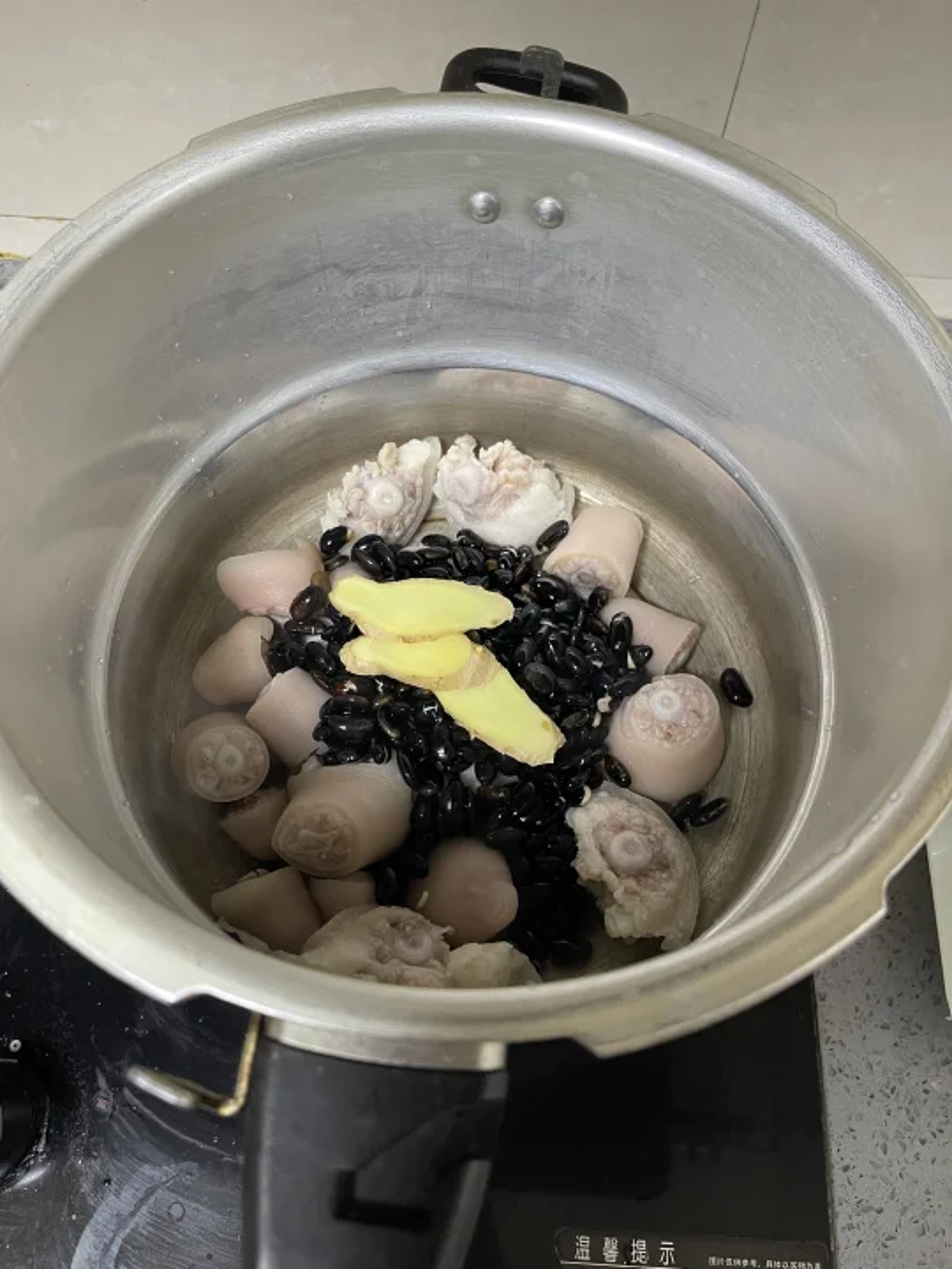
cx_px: 476
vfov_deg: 69.4
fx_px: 917
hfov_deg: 54.9
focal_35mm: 25
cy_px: 634
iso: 200
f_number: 1.6
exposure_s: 1/60
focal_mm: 5.1
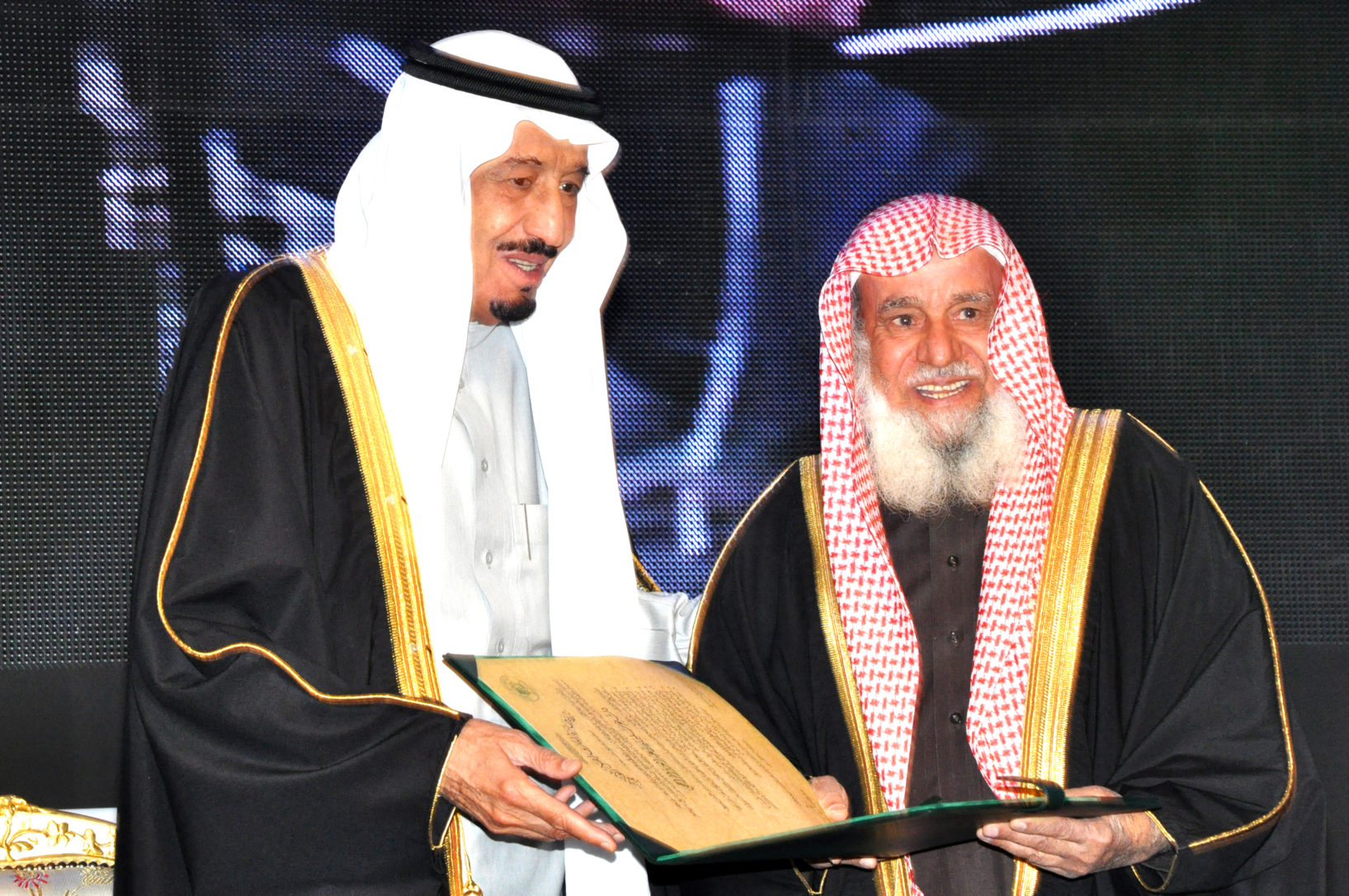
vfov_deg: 9.9
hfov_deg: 14.9
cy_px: 448
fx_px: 5165
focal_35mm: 138
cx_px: 674
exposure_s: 1/50
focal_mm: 92
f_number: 10
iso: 1250
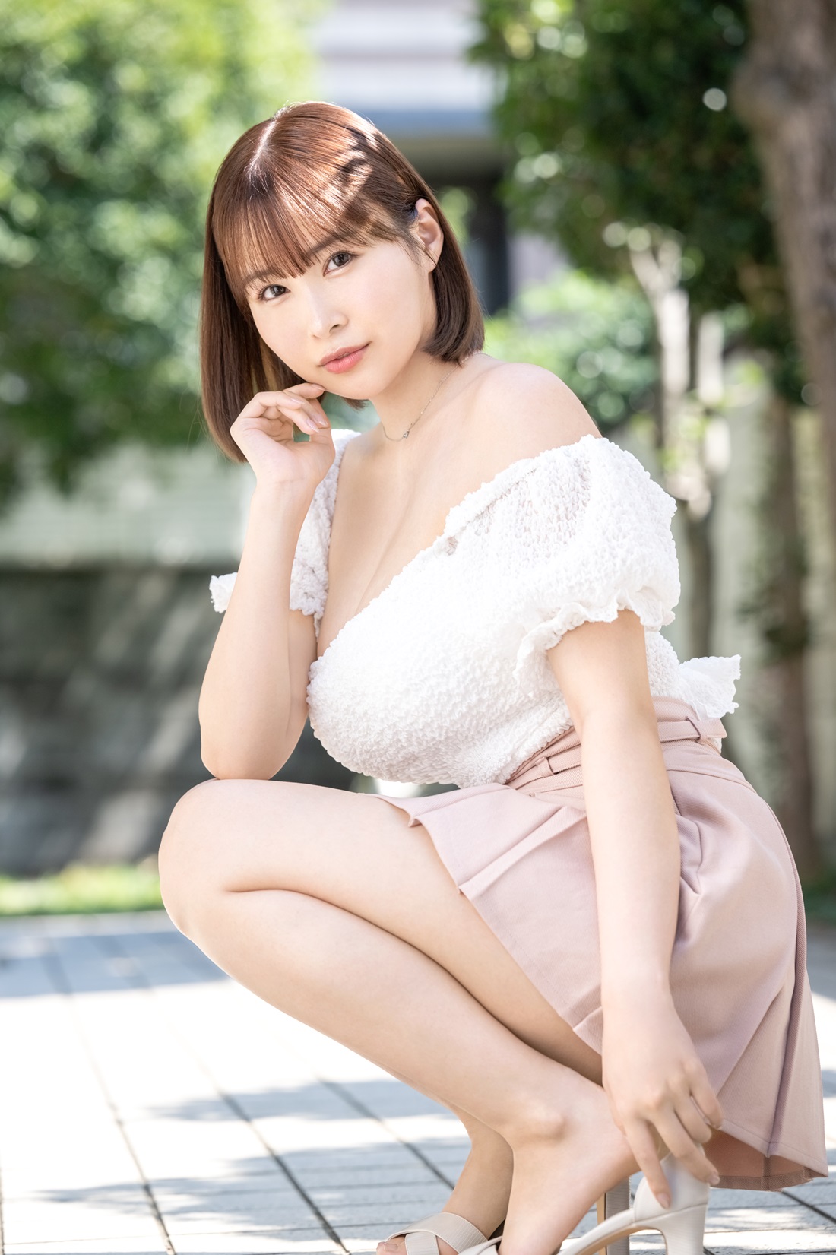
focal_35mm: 101
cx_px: 418
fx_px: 3519
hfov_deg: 13.5
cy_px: 628
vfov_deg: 20.2
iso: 400
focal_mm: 101
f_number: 4
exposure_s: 1/1000
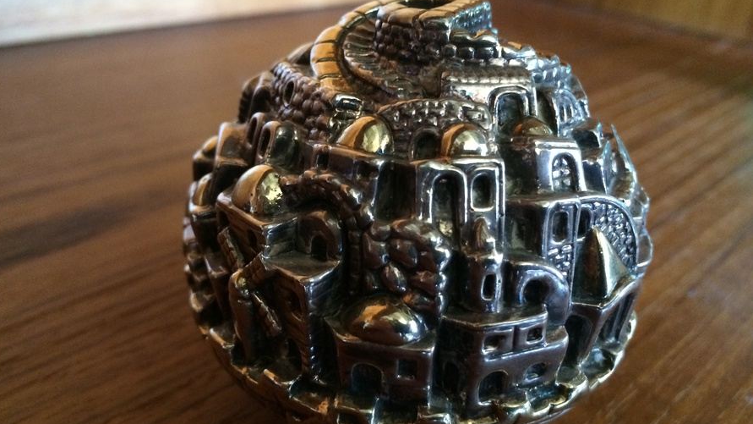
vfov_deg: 35.6
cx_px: 374
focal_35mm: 33
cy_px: 226
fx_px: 659
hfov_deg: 59.5
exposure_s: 1/15
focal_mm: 4.12
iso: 320
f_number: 2.2
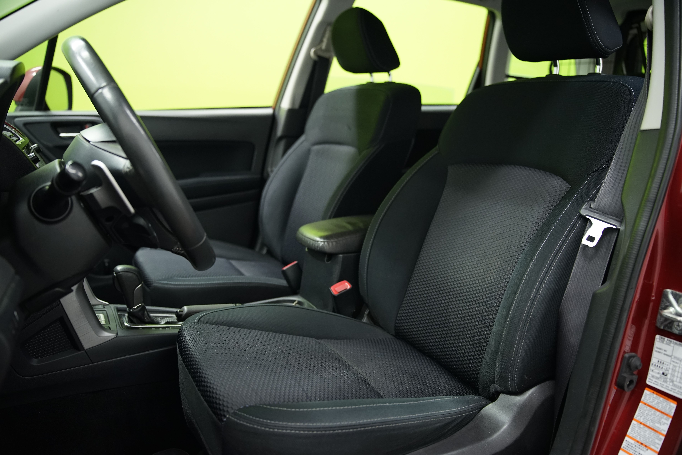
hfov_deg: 63.7
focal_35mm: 29
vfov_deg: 45.0
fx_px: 549
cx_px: 341
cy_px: 228
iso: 1250
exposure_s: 1/40
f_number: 2.8
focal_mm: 29
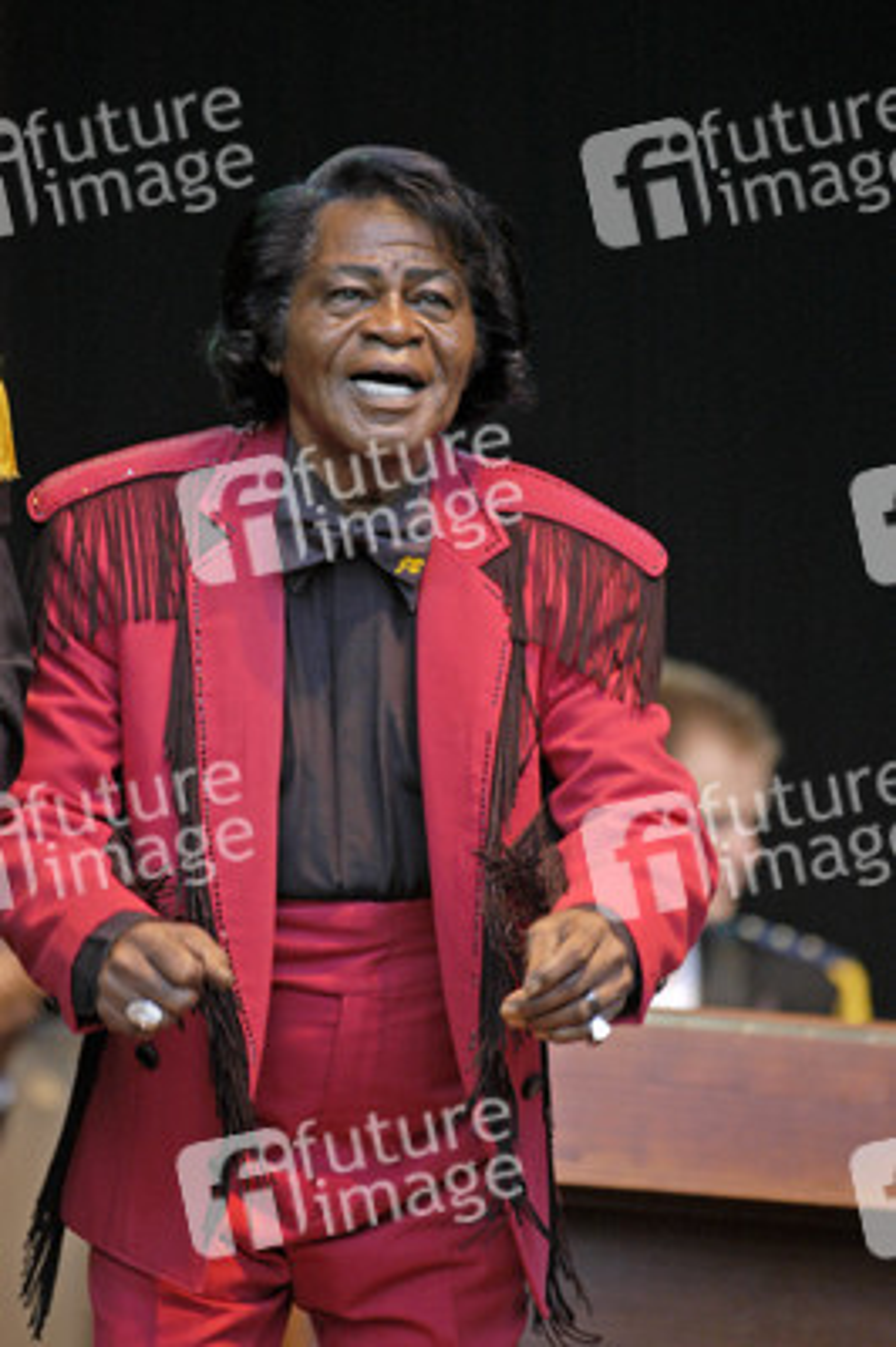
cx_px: 448
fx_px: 10377
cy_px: 674
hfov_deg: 4.9
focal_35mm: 278
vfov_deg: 7.4
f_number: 3.3
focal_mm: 185
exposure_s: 1/180
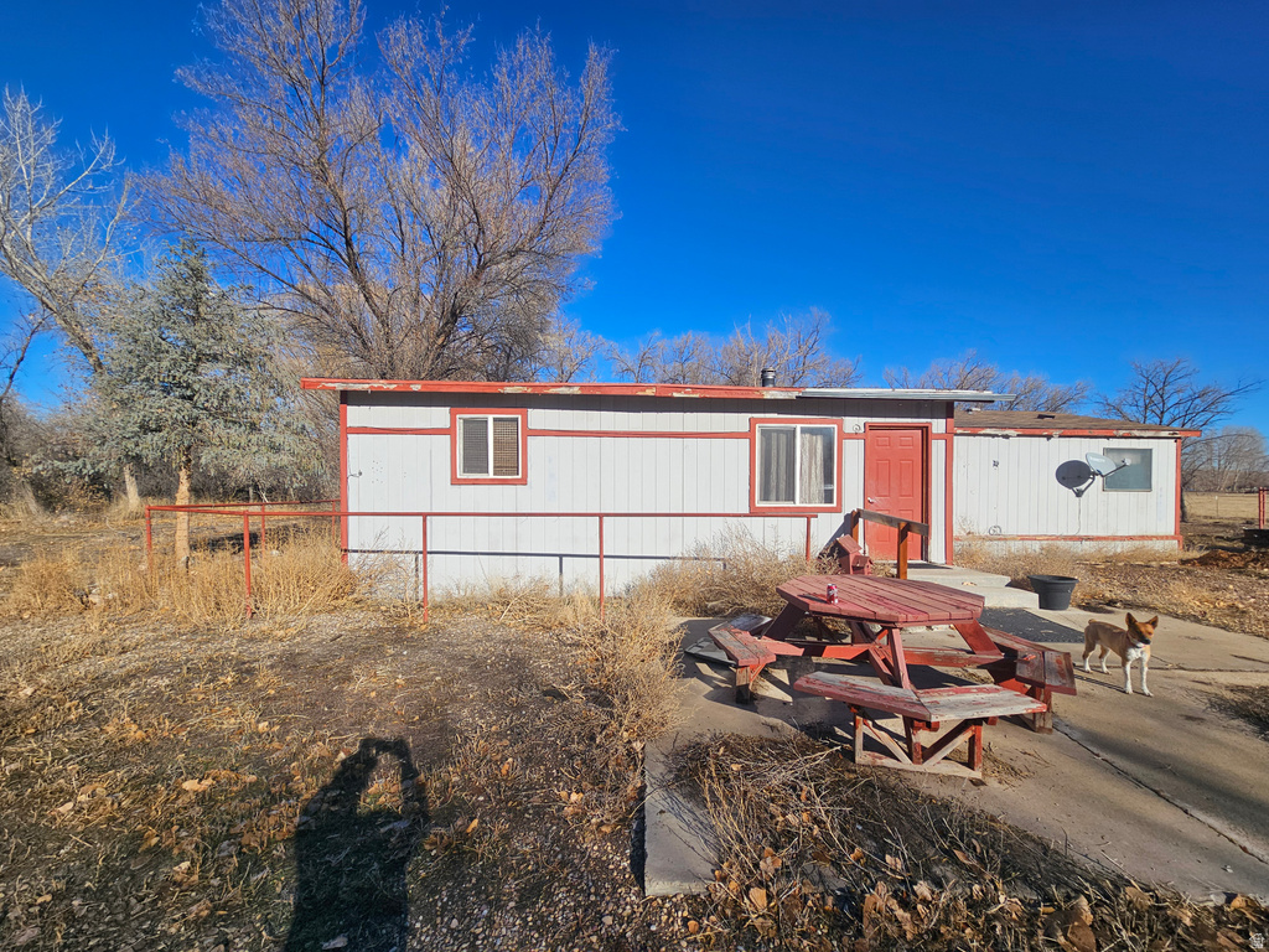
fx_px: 477
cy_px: 476
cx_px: 634
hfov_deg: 106.2
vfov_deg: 89.9
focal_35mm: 13
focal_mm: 2.2
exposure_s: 1/3345
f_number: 2.2
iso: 50
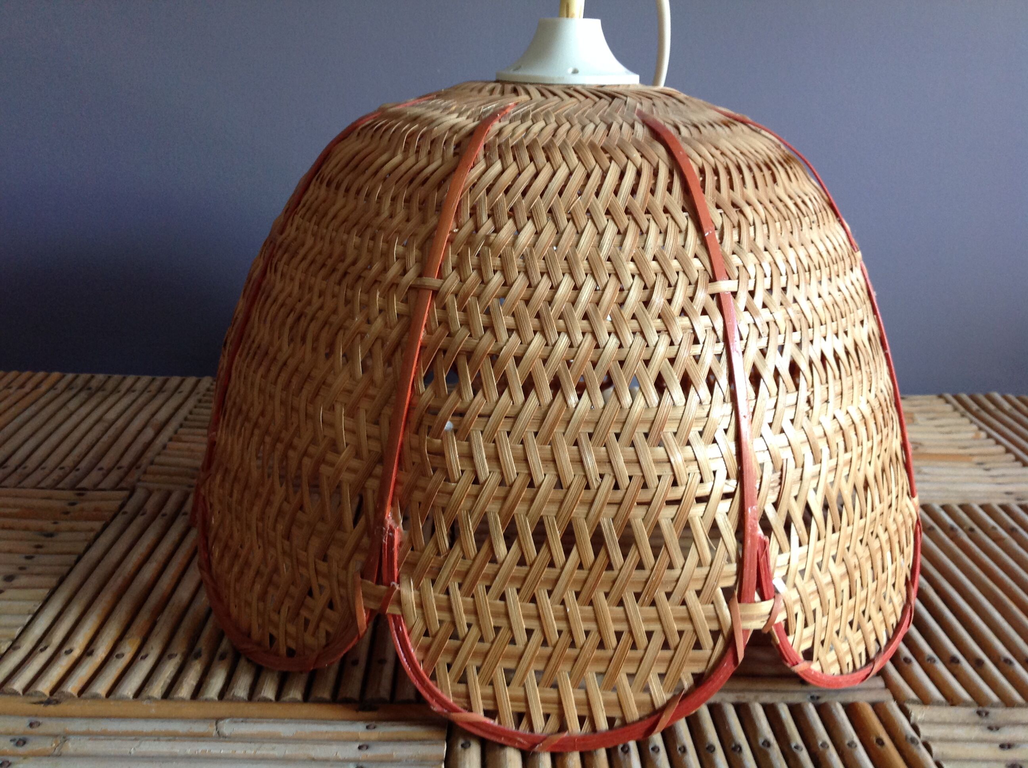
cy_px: 384
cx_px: 514
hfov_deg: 52.7
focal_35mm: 35
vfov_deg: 40.6
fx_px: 1038
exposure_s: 1/15
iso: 100
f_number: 2.4
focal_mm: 4.28
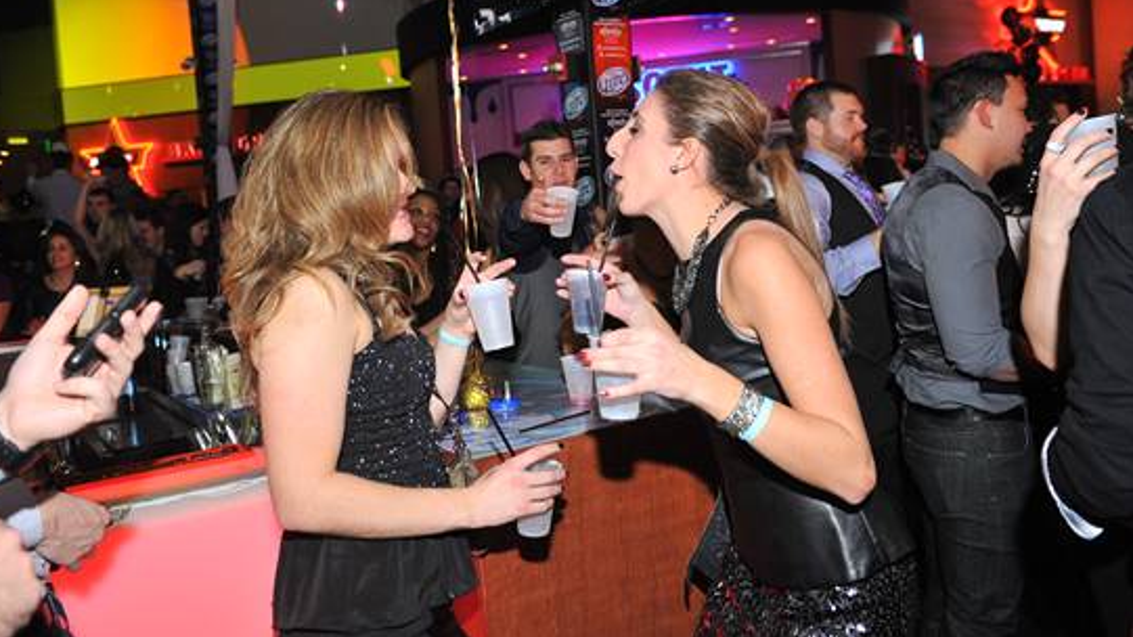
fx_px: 991
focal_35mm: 33
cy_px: 258
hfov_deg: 59.5
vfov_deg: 35.5
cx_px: 561
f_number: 4.5
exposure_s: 1/100
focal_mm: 31
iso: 1250
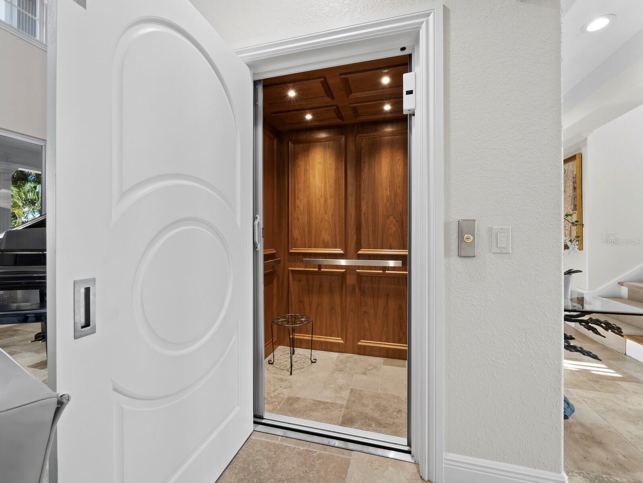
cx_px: 322
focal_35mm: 14
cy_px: 242
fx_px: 260
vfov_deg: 85.7
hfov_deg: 102.0
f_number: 11
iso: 250
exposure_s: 1/2
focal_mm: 7
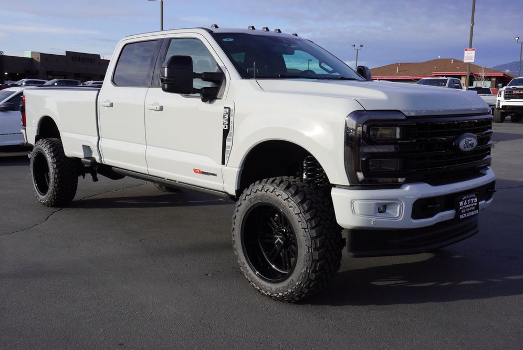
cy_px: 172
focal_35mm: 37
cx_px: 255
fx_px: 538
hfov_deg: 51.8
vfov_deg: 36.0
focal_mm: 24
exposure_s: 1/125
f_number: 9
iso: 100
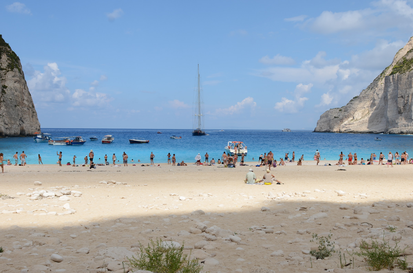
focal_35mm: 36
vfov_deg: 36.7
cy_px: 136
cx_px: 206
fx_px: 412
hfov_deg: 53.2
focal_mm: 24
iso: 100
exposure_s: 1/400
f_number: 7.1
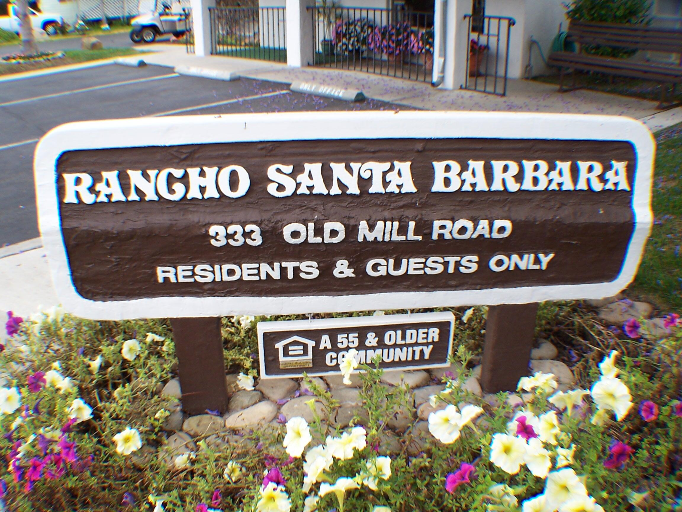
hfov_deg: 49.0
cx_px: 341
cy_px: 256
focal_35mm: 38
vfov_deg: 37.7
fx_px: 749
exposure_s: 1/180
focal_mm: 6.3
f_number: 2.8
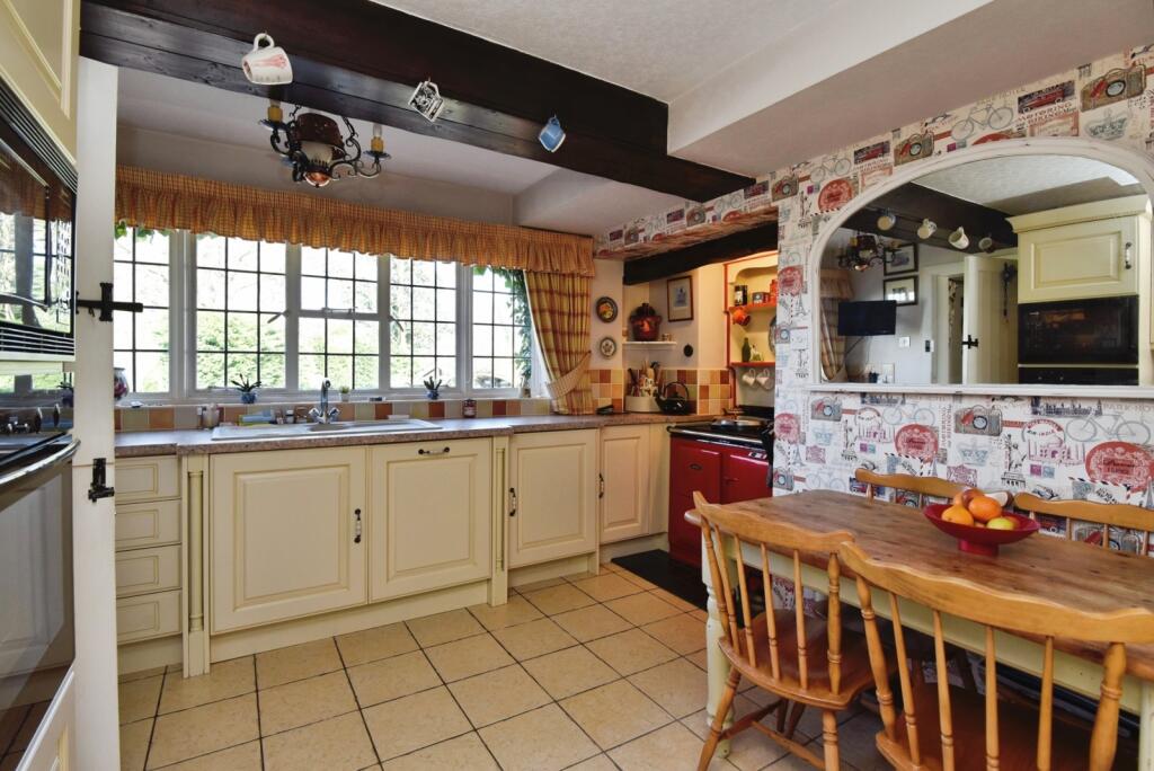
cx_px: 577
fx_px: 513
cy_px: 386
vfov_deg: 73.8
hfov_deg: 96.7
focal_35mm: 16
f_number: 6.3
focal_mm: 16
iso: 500
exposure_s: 1/60
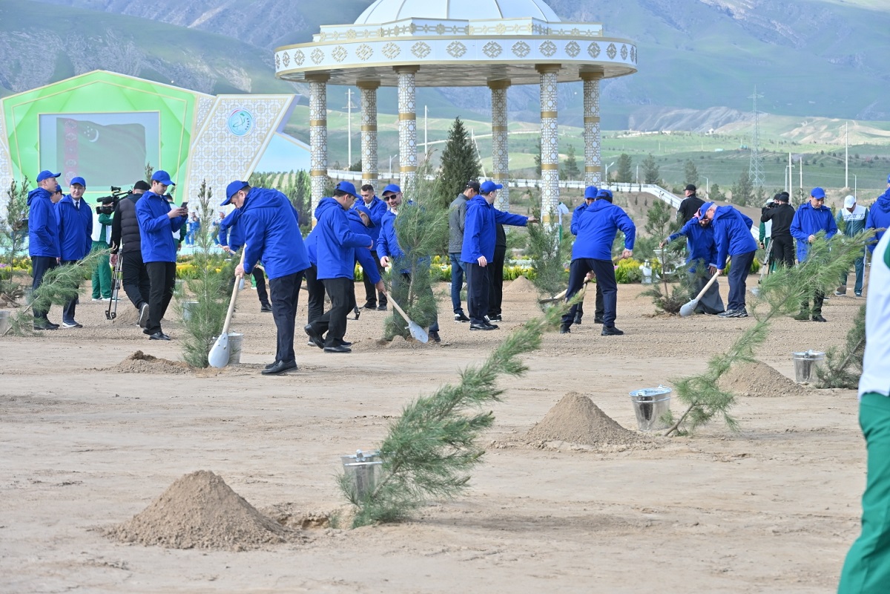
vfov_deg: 13.0
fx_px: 2596
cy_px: 297
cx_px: 445
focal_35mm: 105
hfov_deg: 19.5
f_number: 9
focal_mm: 105
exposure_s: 1/500
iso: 320
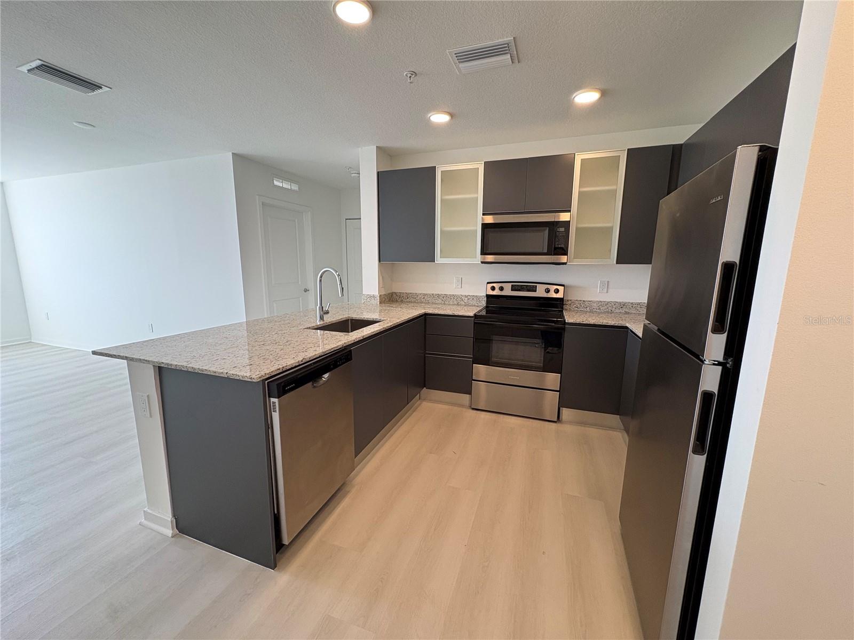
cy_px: 320
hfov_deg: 102.1
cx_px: 427
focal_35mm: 14
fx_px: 345
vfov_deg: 85.7
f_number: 2.2
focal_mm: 2.22
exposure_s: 1/120
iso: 200
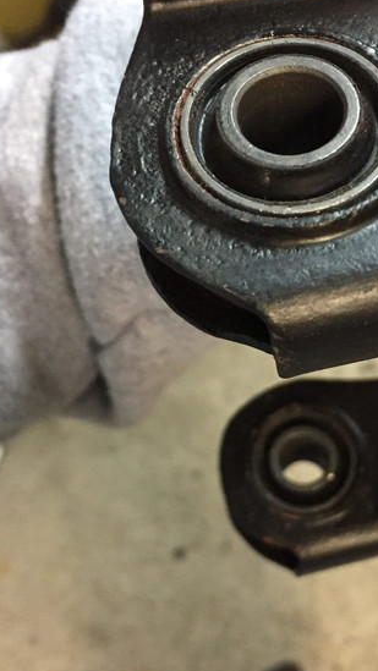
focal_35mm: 46
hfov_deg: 25.7
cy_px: 337
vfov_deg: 44.6
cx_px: 279
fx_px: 819
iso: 250
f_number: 2.2
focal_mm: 4.15
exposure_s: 1/25
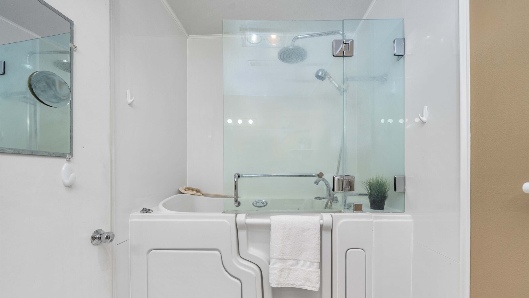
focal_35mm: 14
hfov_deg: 106.8
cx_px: 270
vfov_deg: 73.5
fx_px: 196
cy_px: 180
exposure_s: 1/20
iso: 1000
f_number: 7.1
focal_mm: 13
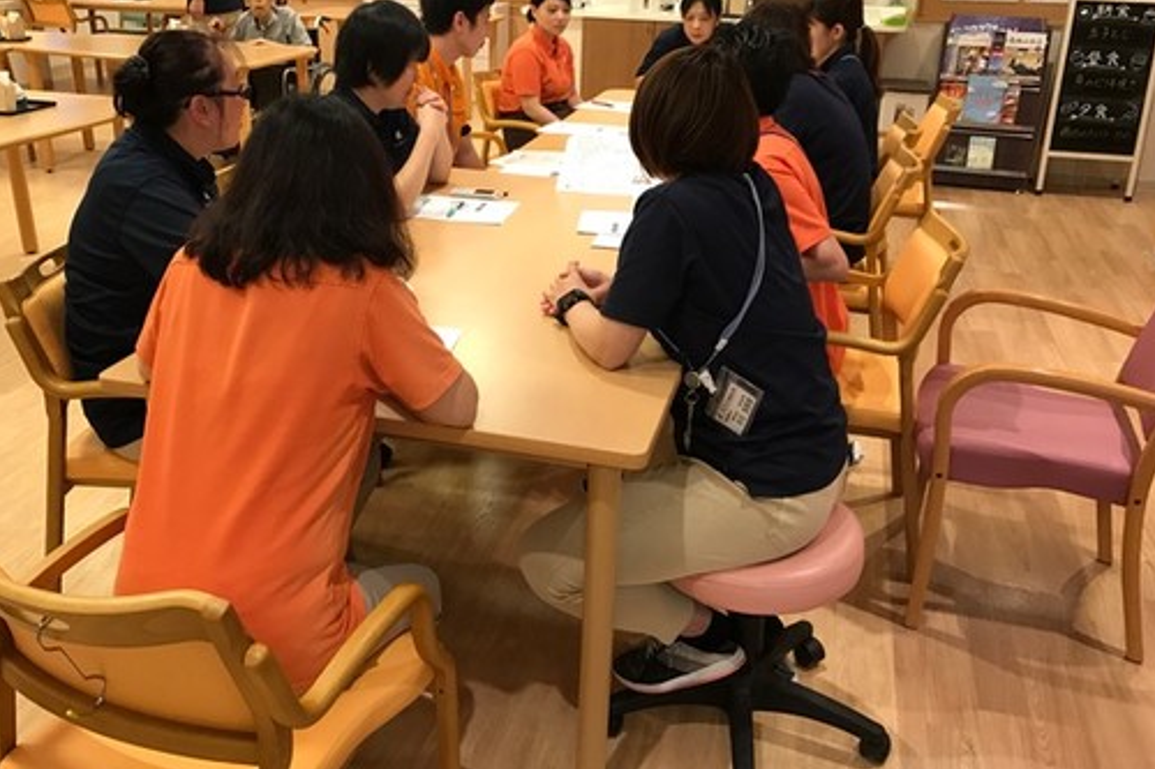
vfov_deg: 41.1
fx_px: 1026
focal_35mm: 32
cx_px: 556
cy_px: 358
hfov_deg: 58.7
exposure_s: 1/30
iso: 32
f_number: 1.8
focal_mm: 3.99
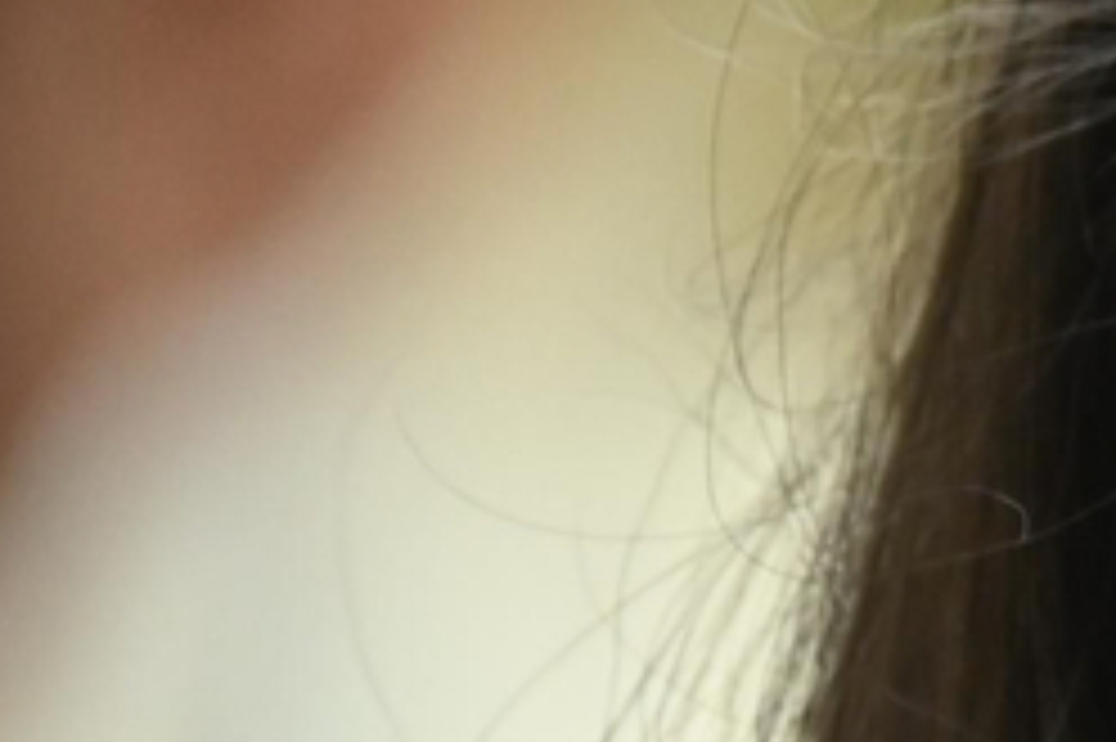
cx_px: 2151
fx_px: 75092
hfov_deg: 0.9
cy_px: 854
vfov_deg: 0.6
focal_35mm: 2424
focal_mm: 250
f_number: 6.3
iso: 640
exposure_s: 1/320
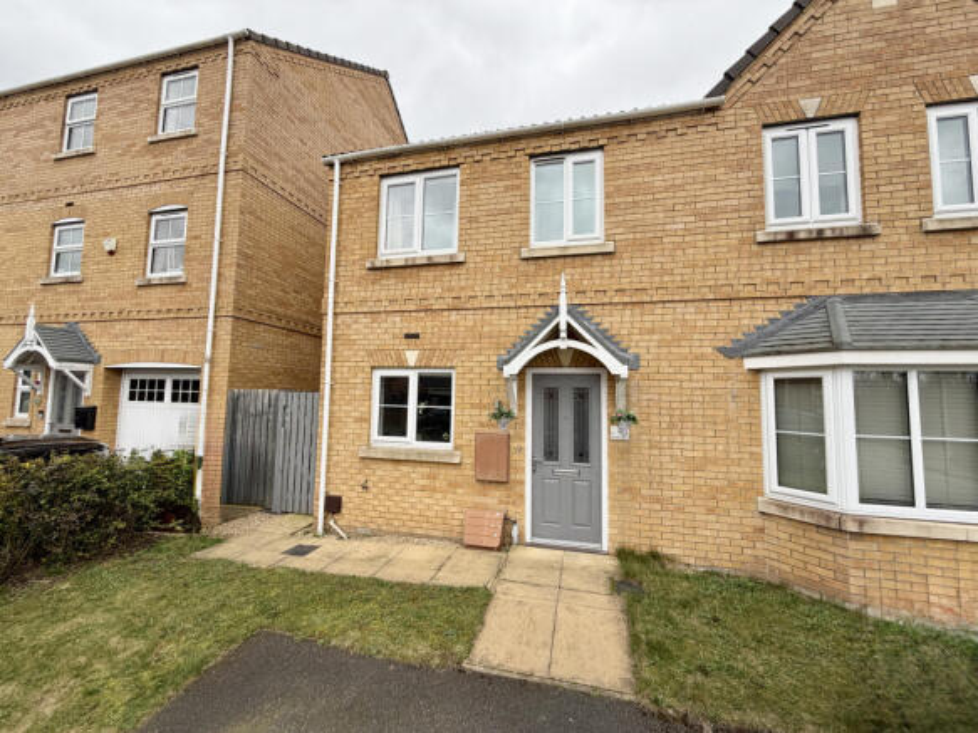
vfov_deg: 85.7
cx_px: 489
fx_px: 395
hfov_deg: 102.1
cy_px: 366
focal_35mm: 14
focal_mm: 2.22
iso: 64
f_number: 2.2
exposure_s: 1/430
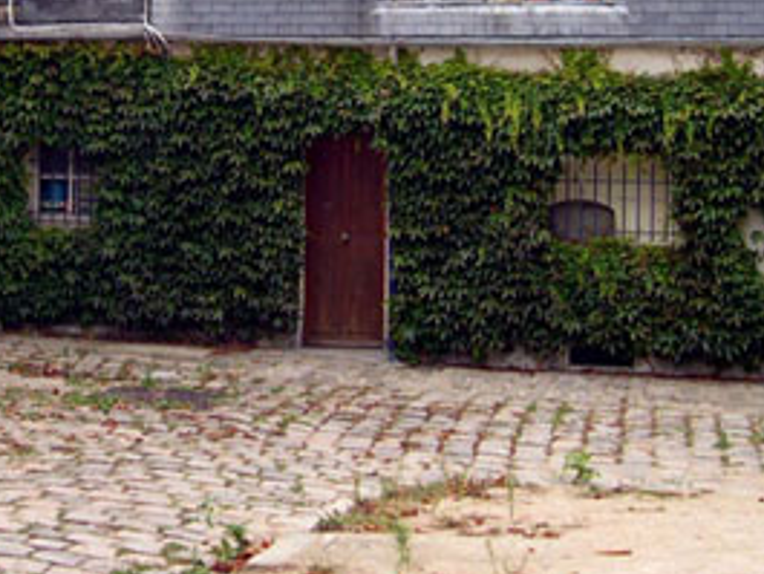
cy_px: 112
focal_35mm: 86
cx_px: 86
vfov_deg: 17.0
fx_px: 1899
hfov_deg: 22.2
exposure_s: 1/301
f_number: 2.8
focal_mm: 8
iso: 100
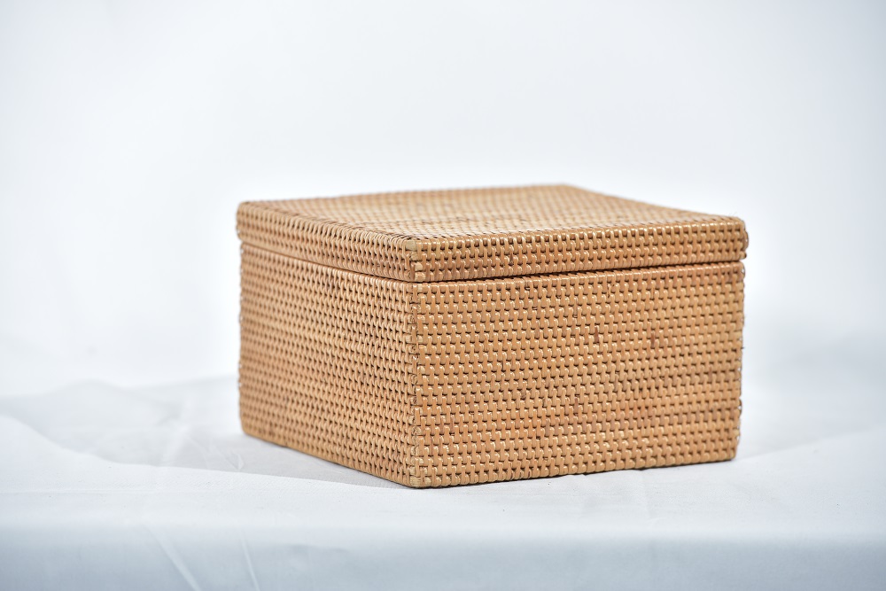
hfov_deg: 10.3
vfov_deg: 6.9
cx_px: 443
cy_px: 296
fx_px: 4923
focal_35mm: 200
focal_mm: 200
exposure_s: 1/125
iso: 200
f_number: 5.6
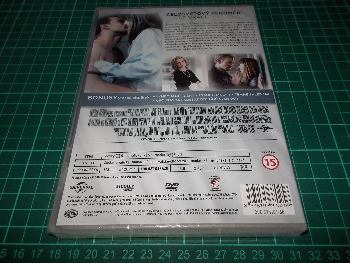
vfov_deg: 48.2
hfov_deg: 61.7
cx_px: 175
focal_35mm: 29
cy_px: 132
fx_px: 293
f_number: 3.3
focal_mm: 4.1
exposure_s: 1/30
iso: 200
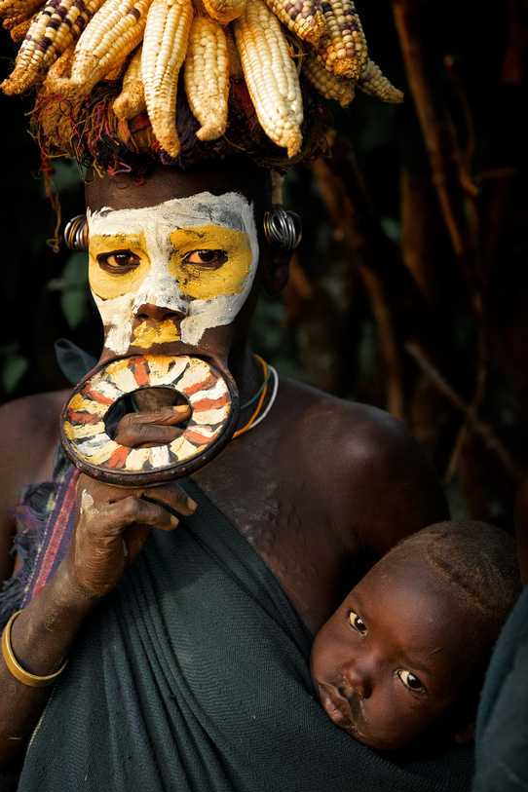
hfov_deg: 21.2
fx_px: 1408
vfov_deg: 31.4
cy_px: 331
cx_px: 215
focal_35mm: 64
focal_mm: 52
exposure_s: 1/500
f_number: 2.8
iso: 640
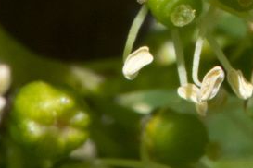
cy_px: -202
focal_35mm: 493
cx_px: 327
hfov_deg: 4.2
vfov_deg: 2.8
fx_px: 3464
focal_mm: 105
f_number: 40
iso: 2800
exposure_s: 1/125
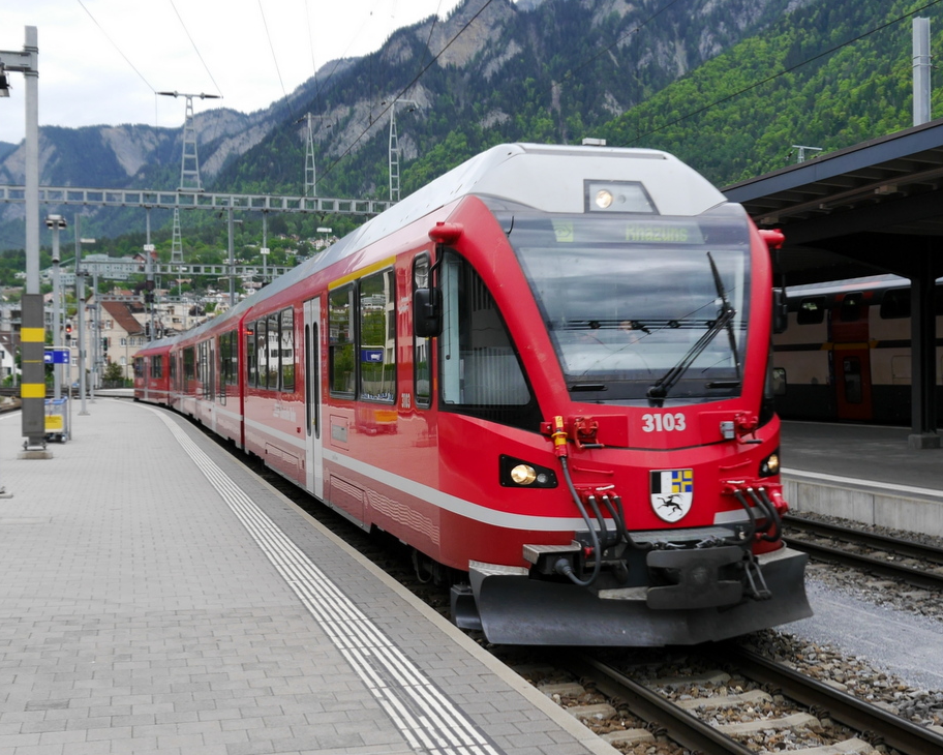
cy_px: 375
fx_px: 837
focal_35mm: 30
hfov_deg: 58.7
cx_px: 507
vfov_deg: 48.5
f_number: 5
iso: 160
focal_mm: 14
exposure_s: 1/200
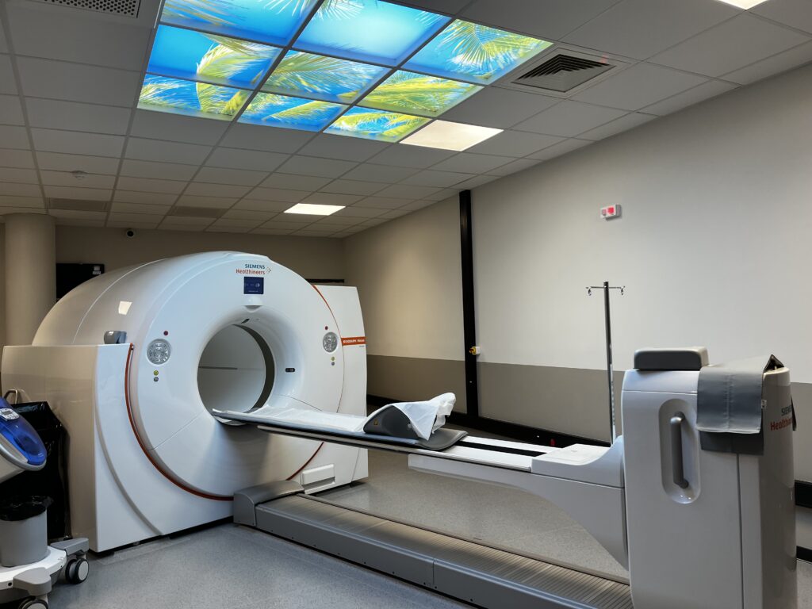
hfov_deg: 67.3
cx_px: 406
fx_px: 610
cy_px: 304
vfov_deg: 53.1
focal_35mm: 26
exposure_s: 1/100
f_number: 1.6
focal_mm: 5.1
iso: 40
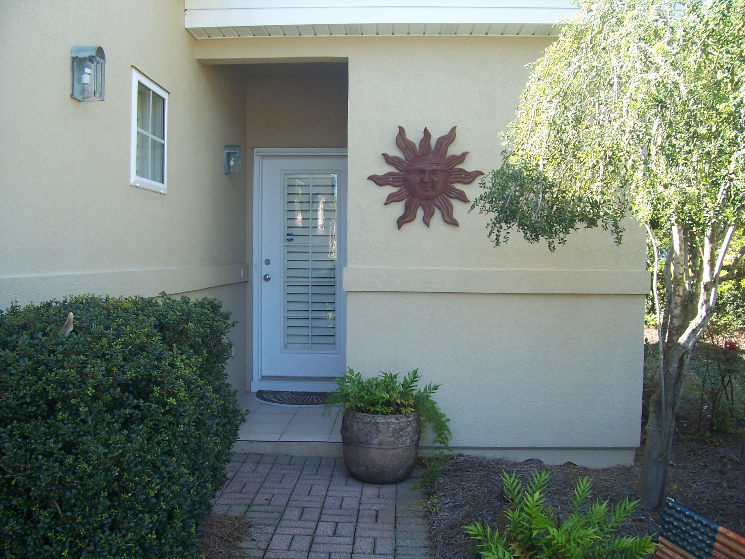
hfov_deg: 54.0
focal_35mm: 34
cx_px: 372
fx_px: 732
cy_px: 280
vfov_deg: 41.8
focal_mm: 5.6
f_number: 2.7
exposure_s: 1/180
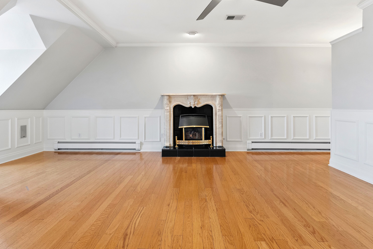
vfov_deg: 61.7
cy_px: 107
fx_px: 207
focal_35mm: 20
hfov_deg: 83.9
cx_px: 188
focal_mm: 14
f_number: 8
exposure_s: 1/5
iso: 640
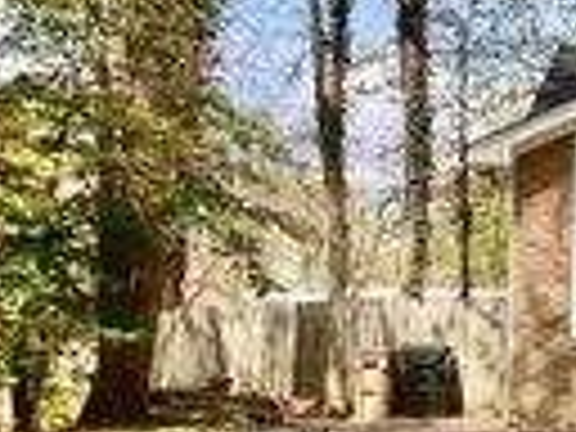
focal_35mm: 109
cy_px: 281
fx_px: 1814
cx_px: 1062
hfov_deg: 15.4
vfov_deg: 13.6
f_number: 1.8
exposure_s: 1/1736
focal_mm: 3.99
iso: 20
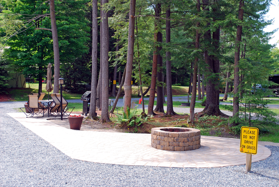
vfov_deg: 32.0
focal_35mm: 42
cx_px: 140
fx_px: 326
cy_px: 94
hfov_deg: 46.3
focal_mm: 28
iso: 160
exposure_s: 1/125
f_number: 5.6
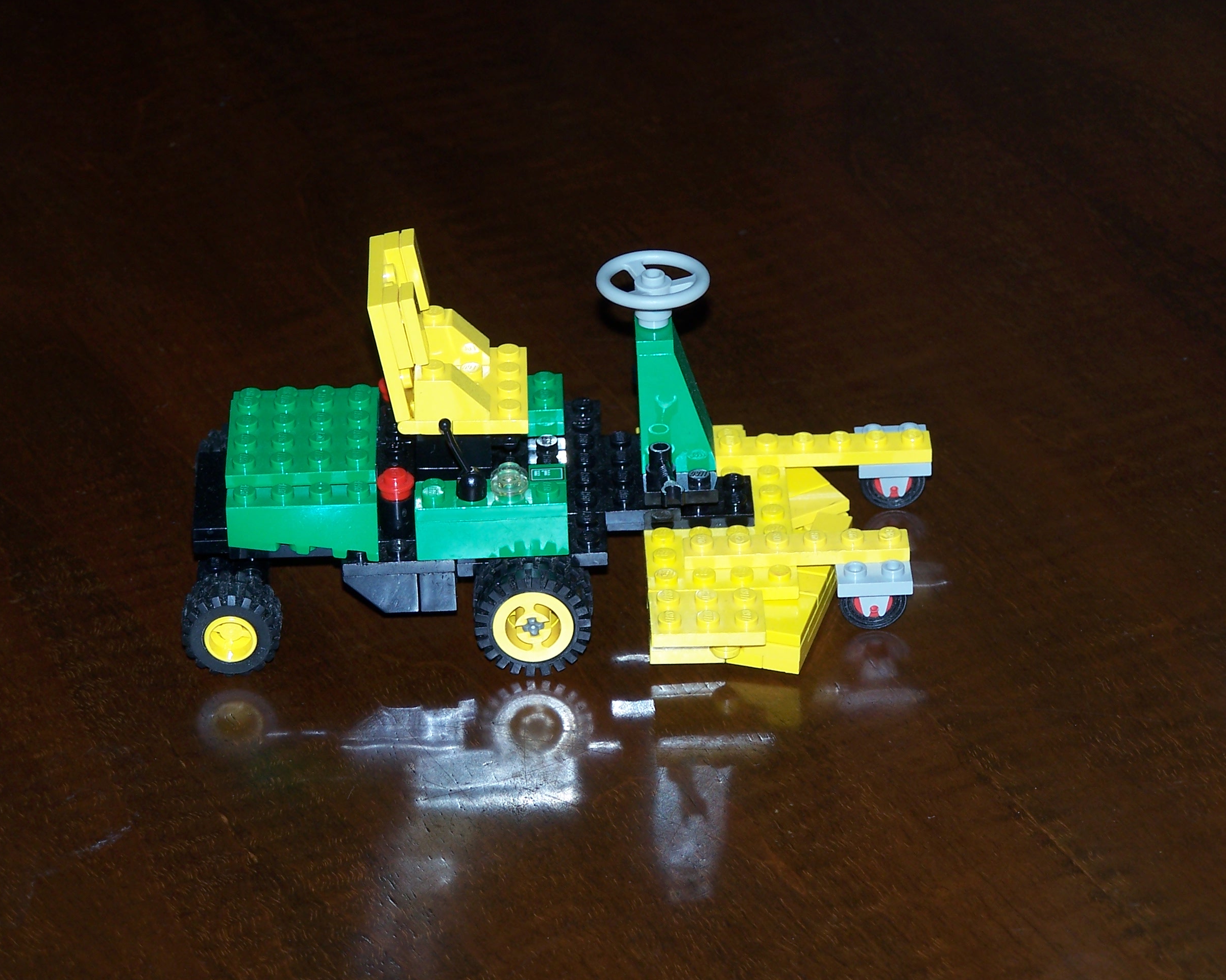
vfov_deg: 11.5
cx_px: 603
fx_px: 4862
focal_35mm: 134
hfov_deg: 14.4
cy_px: 489
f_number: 3.2
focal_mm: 21.2
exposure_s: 1/100
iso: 80
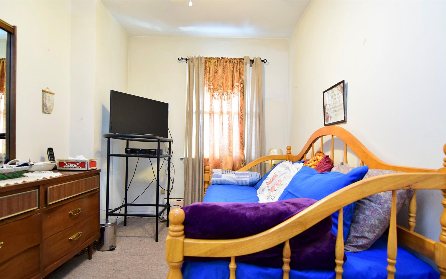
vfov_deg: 58.3
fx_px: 249
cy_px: 153
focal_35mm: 21
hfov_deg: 83.6
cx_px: 226
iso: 1600
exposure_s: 1/60
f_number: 4
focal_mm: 13
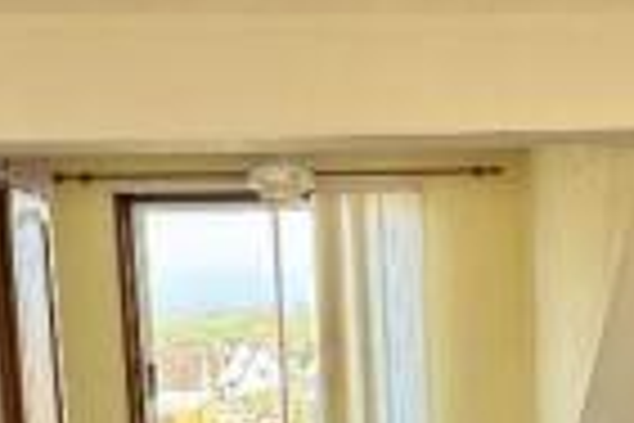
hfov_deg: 32.5
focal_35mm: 60
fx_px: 1057
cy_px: 421
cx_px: 510
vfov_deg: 21.8
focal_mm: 2.22
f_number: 2.2
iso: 64
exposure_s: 1/99
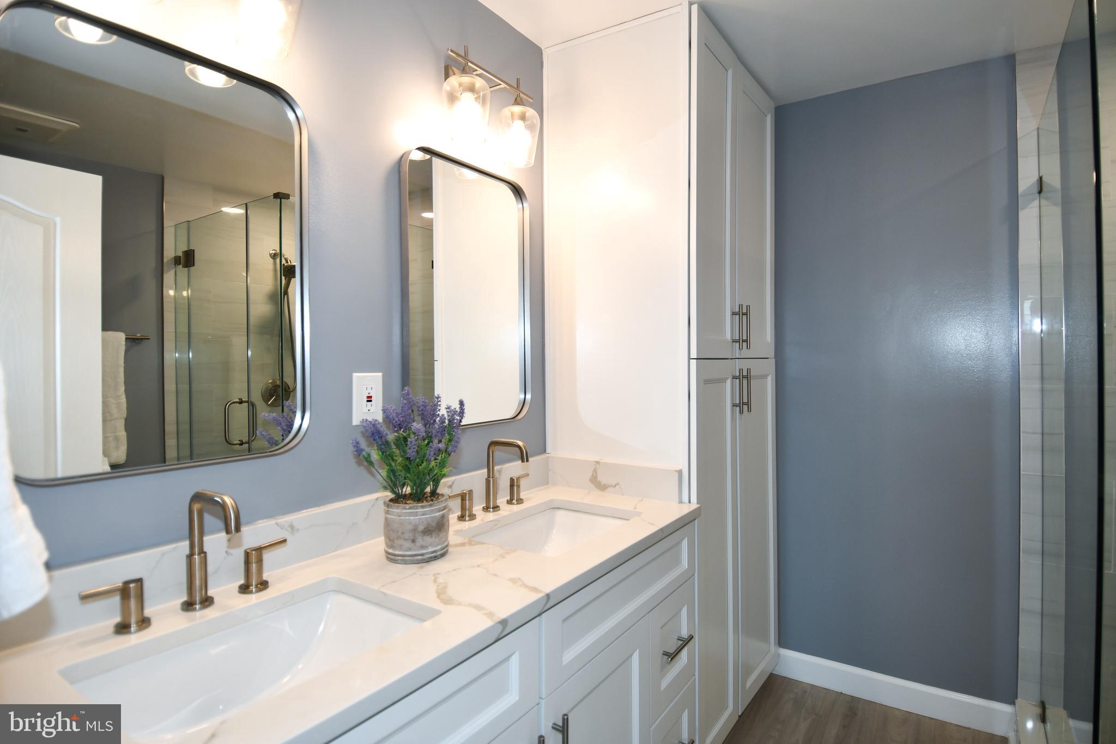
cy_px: 372
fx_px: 558
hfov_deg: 90.0
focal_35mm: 18
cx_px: 558
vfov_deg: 67.4
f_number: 4
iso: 250
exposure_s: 1/60
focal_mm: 12
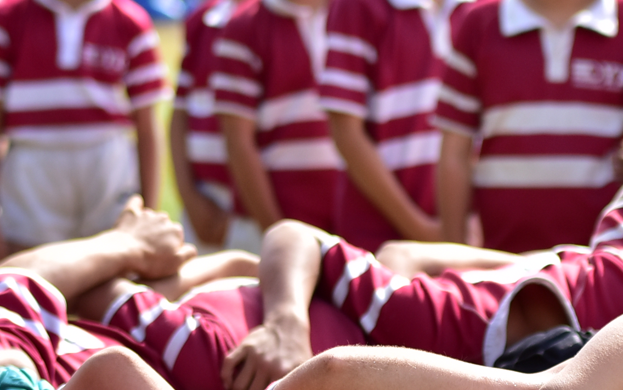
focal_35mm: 282
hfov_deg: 7.4
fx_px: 4788
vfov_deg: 4.6
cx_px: 455
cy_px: 399
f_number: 3.2
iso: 200
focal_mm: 70
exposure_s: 1/1250
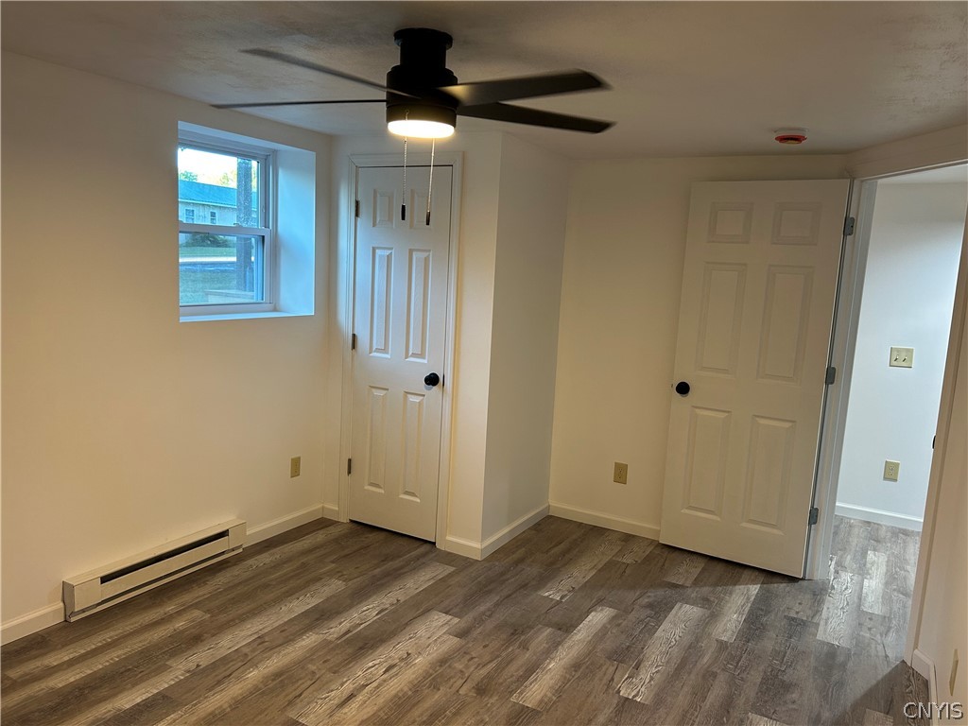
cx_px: 484
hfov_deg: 67.3
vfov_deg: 53.1
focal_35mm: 26
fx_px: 727
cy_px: 363
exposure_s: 1/60
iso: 125
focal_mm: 5.7
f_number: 1.5
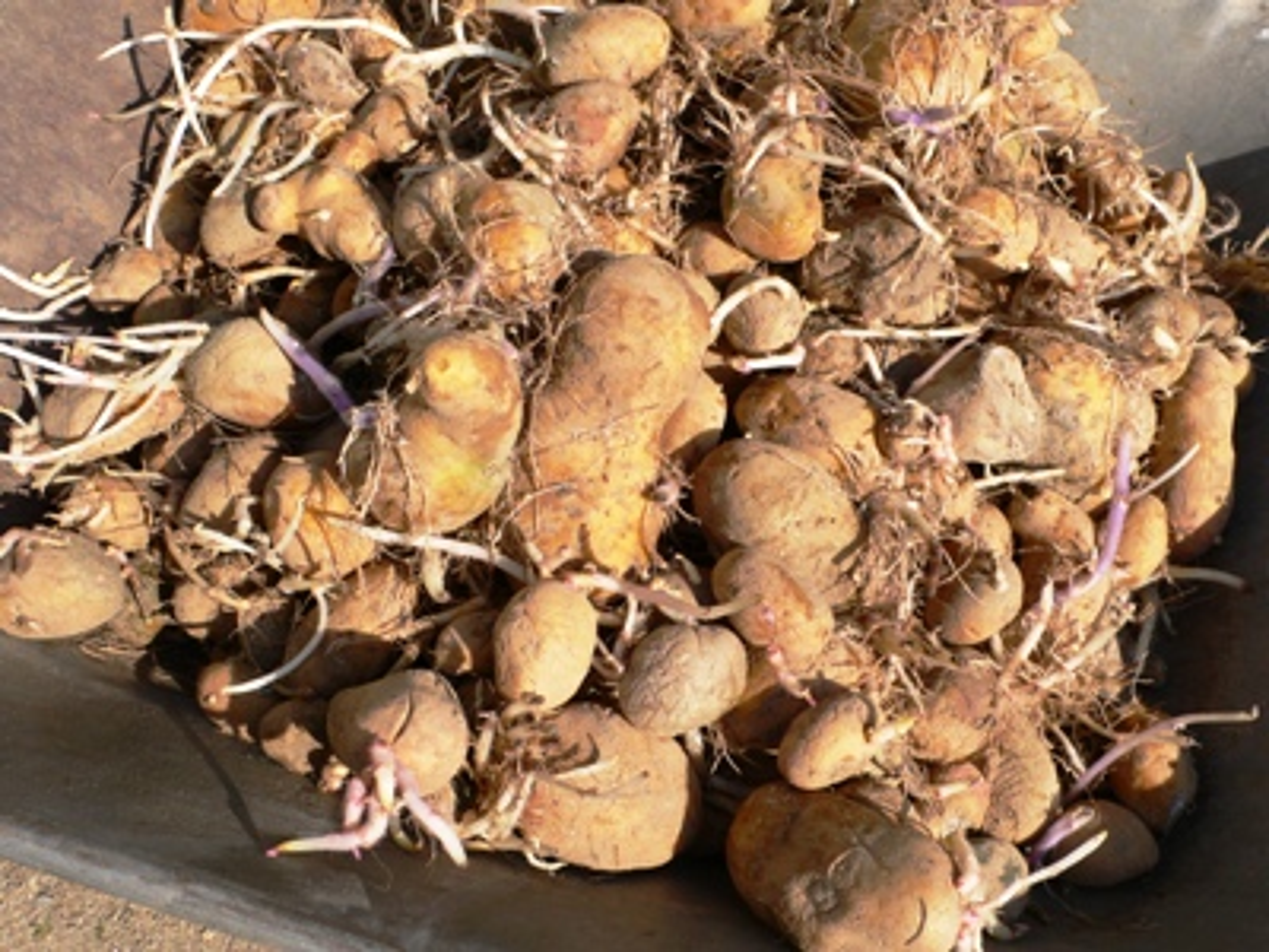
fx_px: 1246
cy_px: 476
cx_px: 634
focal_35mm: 34
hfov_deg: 54.0
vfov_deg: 41.8
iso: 80
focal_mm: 6.3
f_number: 4
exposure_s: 1/500
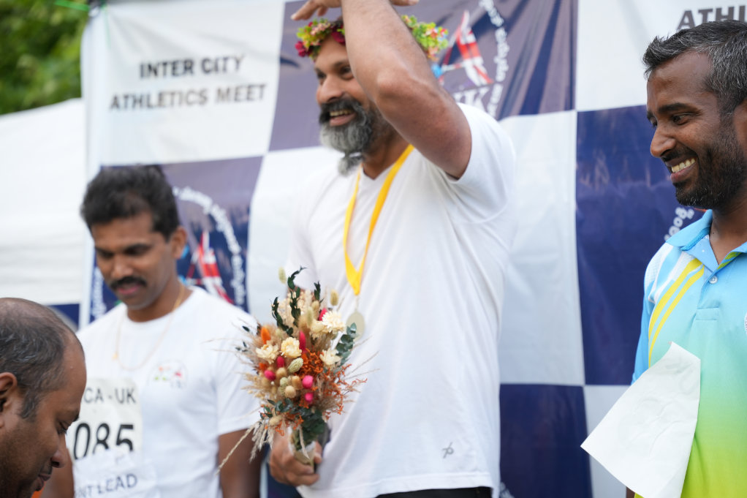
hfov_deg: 28.8
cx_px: 374
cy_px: 249
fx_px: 1452
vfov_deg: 19.5
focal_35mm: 70
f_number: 2.8
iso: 250
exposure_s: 1/250
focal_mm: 70
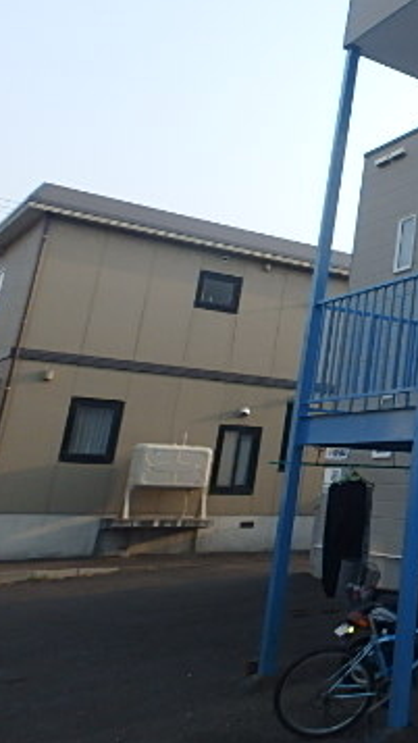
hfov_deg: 22.6
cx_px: 659
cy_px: 260
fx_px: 807
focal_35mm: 41
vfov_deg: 48.7
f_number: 3.5
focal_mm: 3.7
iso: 125
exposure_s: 1/400
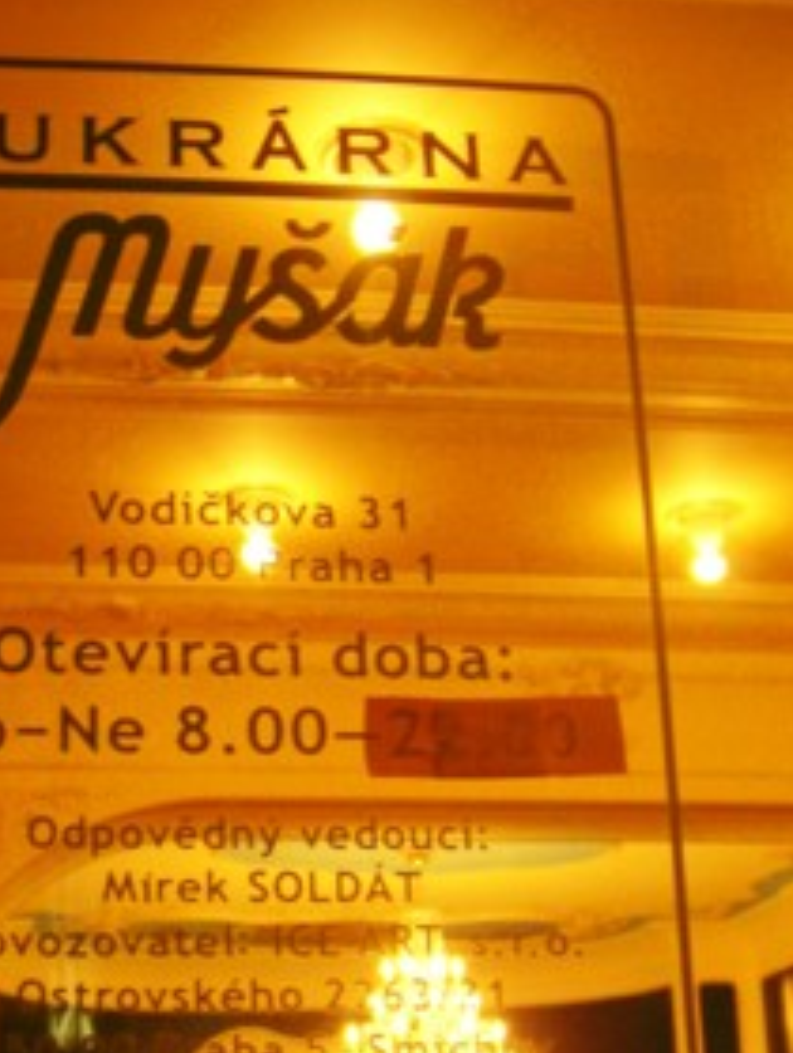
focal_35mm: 58
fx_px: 1768
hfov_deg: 25.1
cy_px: 827
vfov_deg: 32.4
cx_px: 238
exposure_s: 1/30
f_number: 2.8
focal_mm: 60
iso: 64
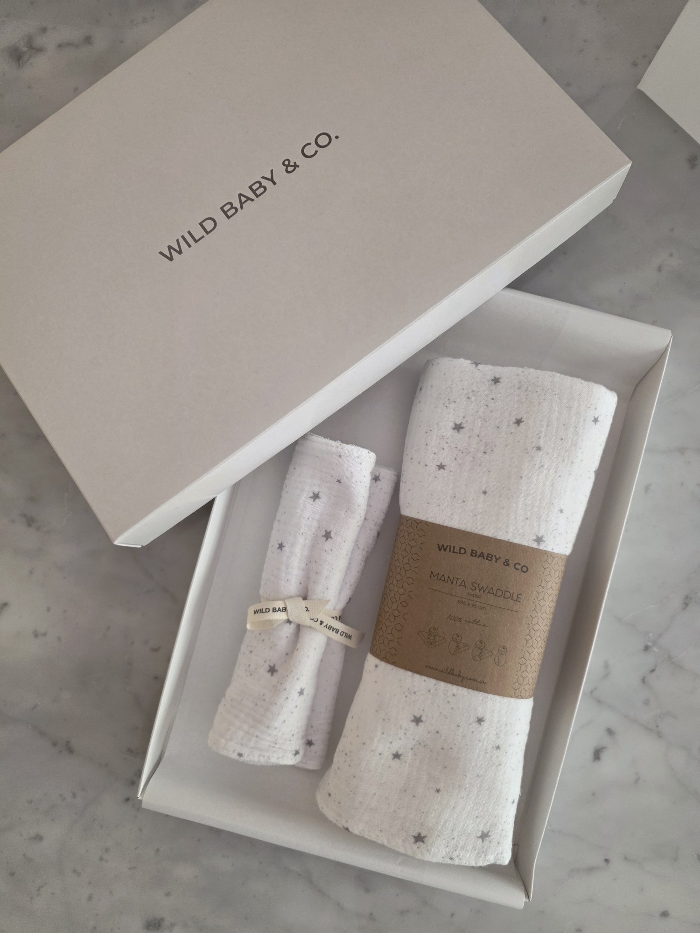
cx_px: 350
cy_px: 466
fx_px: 620
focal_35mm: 23
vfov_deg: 73.9
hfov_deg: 58.9
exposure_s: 1/101
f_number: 1.7
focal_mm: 6.3
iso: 250
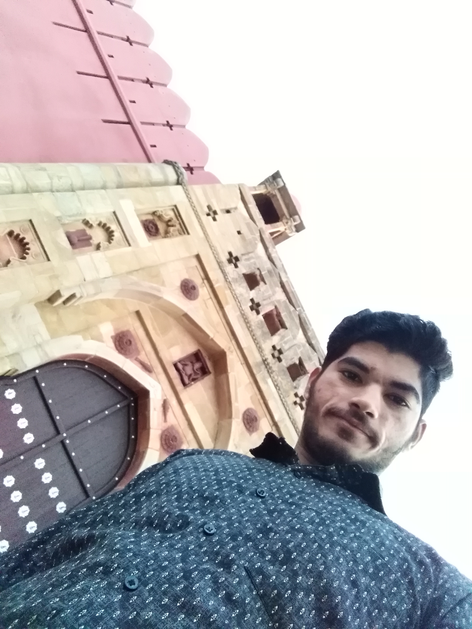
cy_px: 314
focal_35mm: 23
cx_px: 236
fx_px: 418
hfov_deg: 58.9
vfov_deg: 73.9
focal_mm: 2.42
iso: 1297
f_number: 2
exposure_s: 1/15
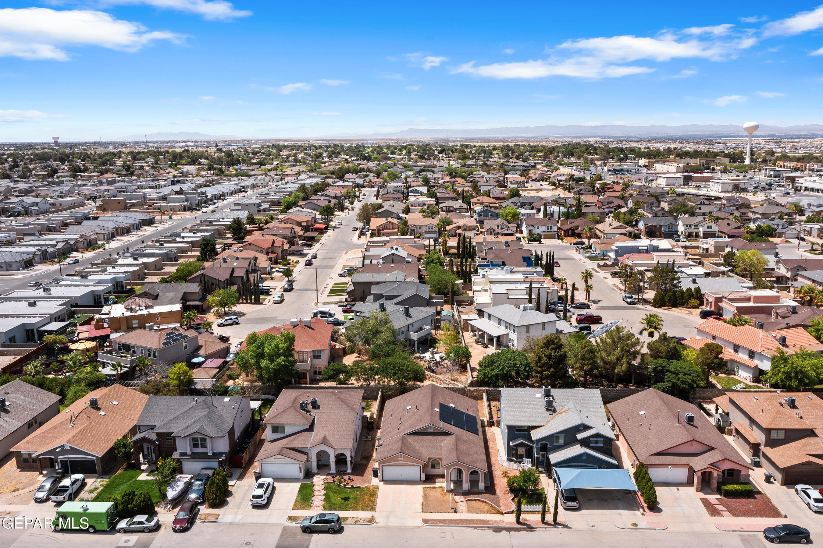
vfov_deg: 46.4
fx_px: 640
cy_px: 274
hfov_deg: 65.5
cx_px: 412
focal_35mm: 28
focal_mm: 10.26
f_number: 6.3
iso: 100
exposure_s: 1/500
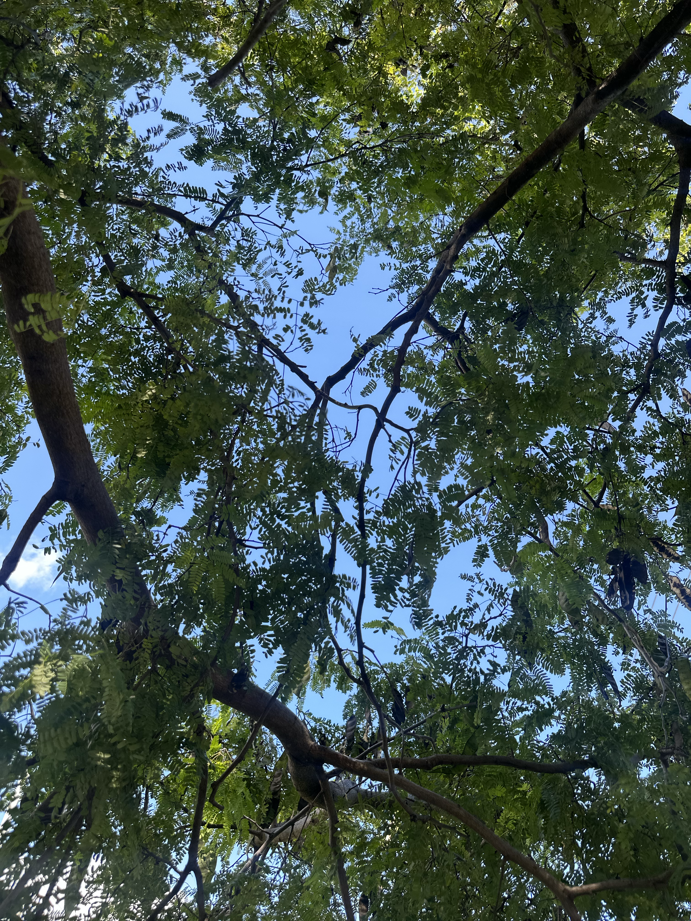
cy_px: 460
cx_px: 346
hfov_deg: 56.8
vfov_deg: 71.6
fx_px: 639
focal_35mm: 24
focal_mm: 6.86
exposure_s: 1/521
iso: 50
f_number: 1.78
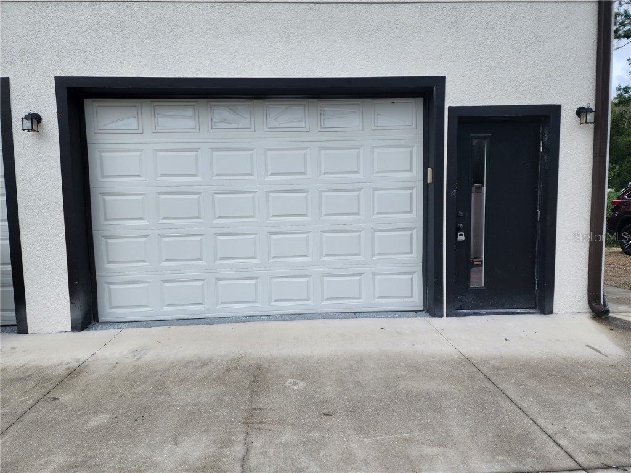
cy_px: 236
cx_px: 316
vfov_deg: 58.9
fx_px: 419
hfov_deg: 73.9
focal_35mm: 23
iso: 12
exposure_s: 1/631
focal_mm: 6.4
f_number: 1.8
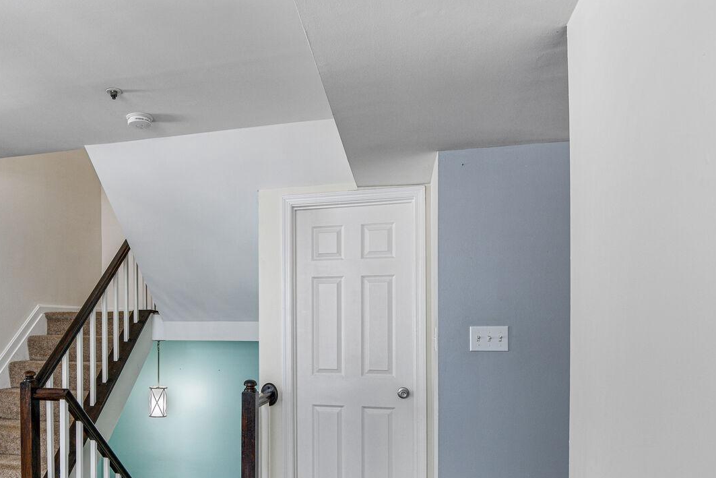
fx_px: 517
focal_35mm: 26
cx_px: 239
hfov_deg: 67.5
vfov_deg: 48.7
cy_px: 321
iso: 200
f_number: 8
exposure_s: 1/8
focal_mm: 16
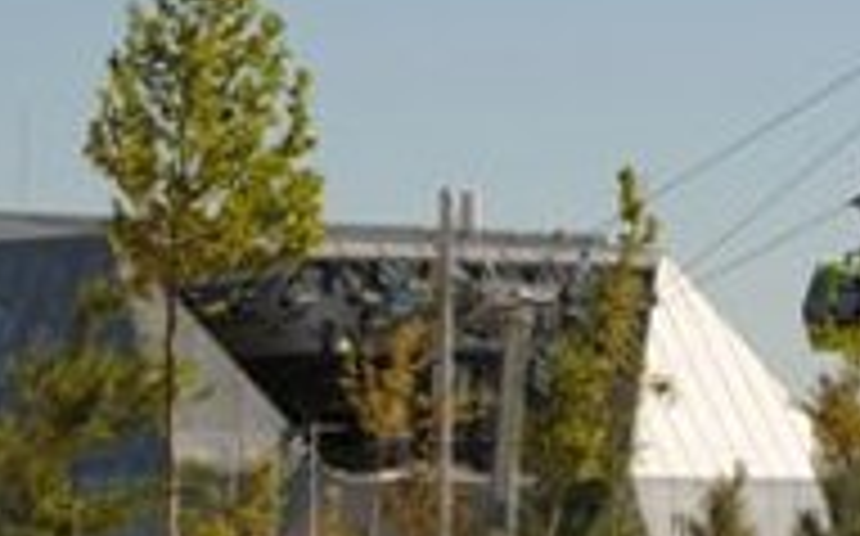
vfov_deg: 6.2
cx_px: 797
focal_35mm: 210
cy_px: -38
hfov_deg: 9.9
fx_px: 4918
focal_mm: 38
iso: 100
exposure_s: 1/1250
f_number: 4.8
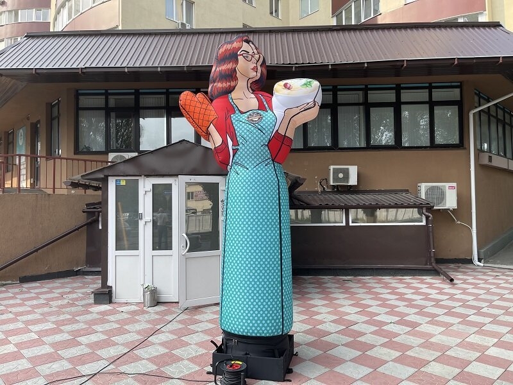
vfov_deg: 53.1
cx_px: 256
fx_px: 385
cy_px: 192
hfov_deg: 67.3
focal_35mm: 26
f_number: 1.6
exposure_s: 1/770
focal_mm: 5.1
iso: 32
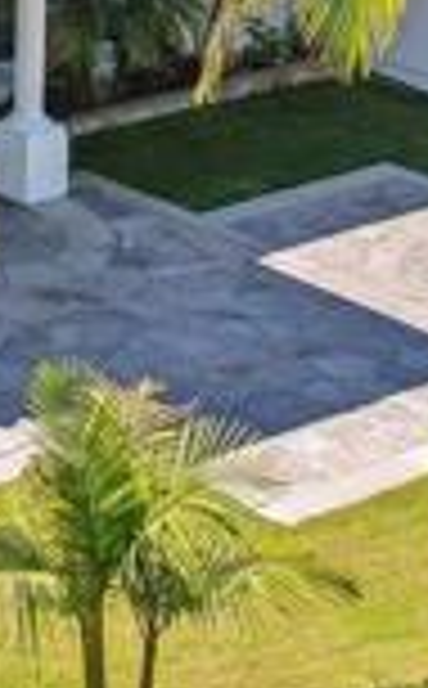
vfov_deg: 20.7
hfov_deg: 13.0
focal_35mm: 94
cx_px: -243
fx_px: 1763
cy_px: -124
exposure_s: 1/1600
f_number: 2.8
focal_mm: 8.4
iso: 100
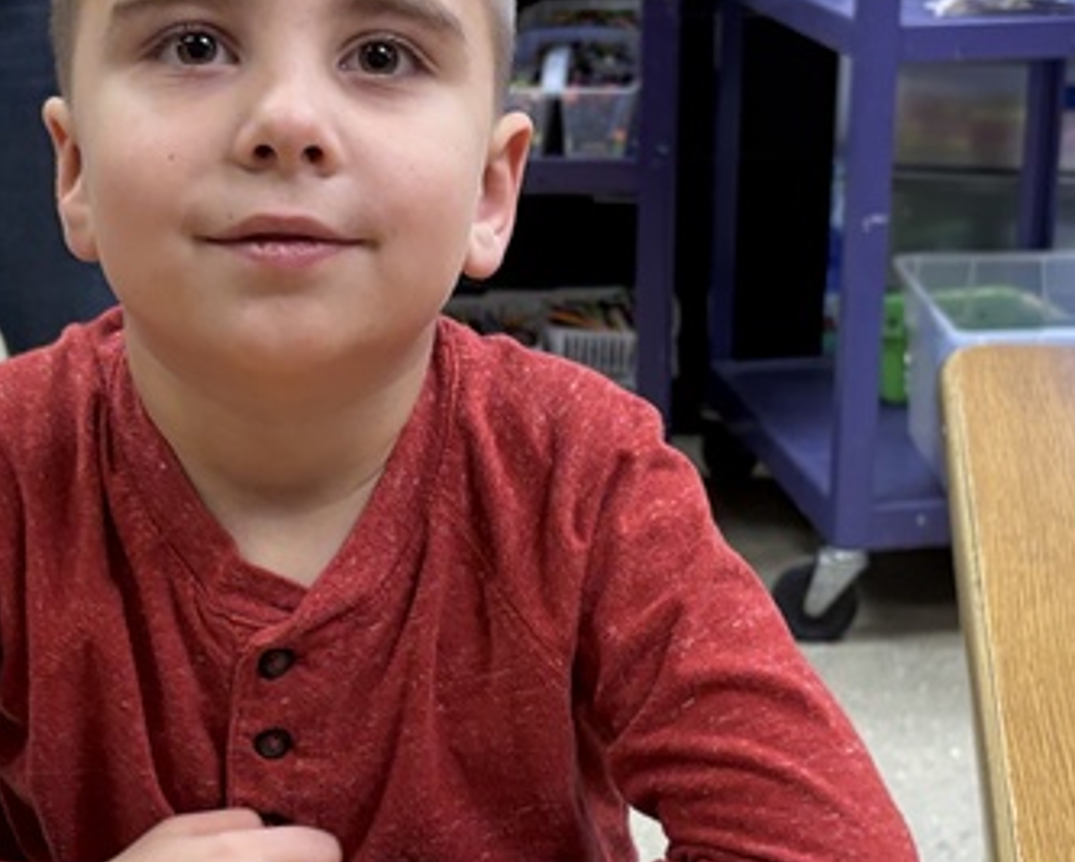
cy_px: 526
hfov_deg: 24.3
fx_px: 2484
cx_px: 387
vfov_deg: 19.7
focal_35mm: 78
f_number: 1.6
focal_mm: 5.96
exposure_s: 1/60
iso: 160
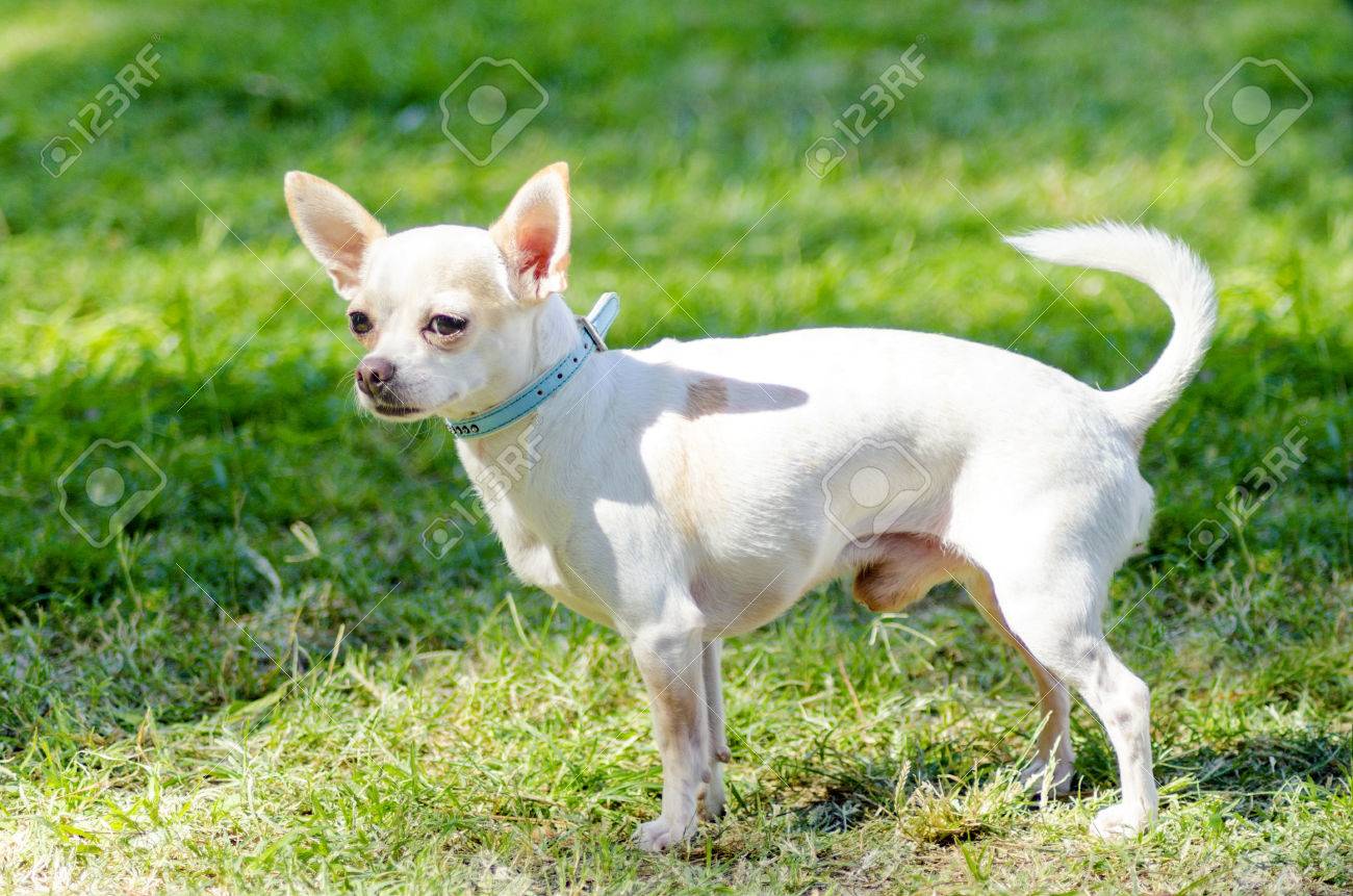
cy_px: 448
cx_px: 676
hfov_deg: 14.0
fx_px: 5513
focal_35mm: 147
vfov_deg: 9.3
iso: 200
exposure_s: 1/1000
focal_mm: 98
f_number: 4
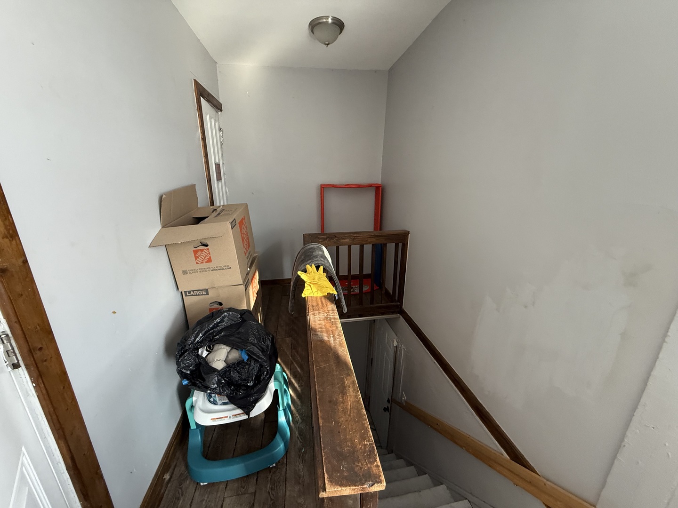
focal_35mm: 14
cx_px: 339
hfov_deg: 102.1
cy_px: 254
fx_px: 274
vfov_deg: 85.7
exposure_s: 1/81
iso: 320
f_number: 2.2
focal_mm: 2.22
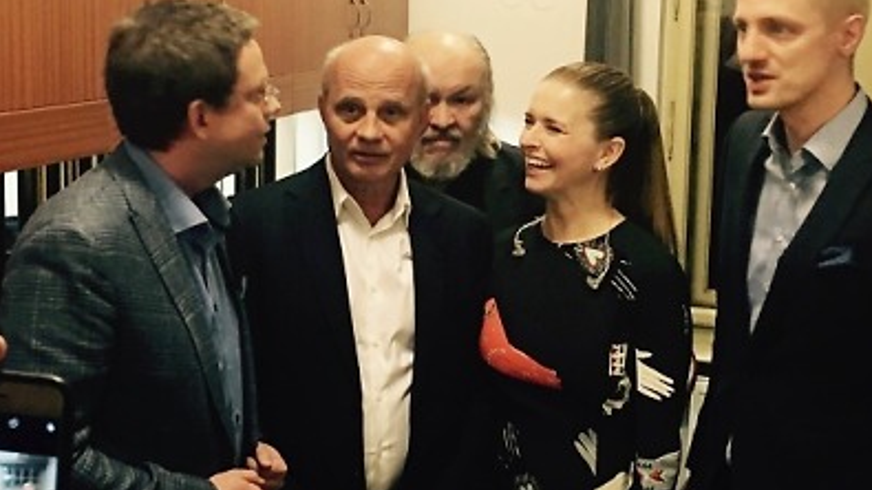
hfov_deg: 61.0
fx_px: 740
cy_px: 256
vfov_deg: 36.6
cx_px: 439
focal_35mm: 32
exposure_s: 1/8
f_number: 2.2
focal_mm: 4.15
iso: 100
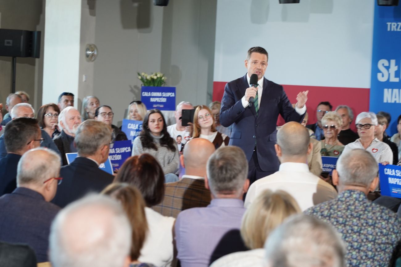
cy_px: 134
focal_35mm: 105
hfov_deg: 19.5
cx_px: 200
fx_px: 1170
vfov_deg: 13.0
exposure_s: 1/100
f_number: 5.6
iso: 1000
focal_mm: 105
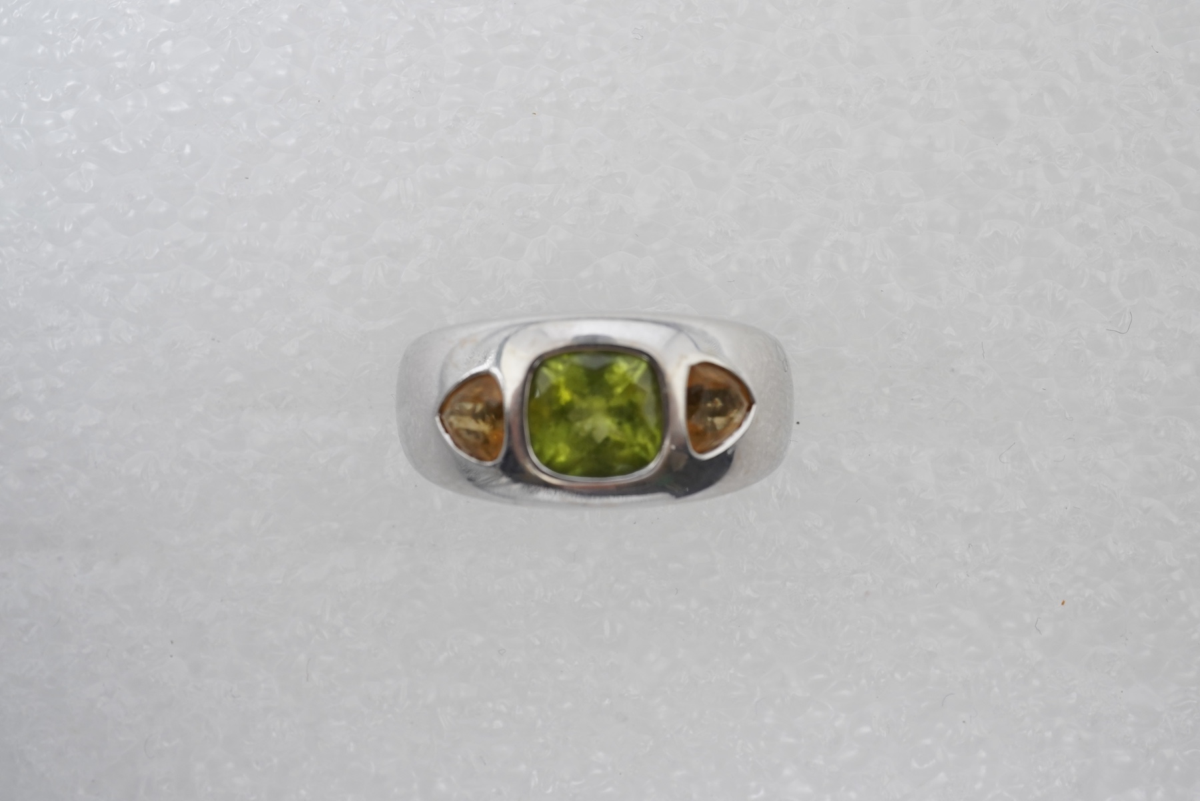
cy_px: 400
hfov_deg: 43.6
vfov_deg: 29.9
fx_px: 1500
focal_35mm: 45
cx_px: 600
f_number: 20
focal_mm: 30
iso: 640
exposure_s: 1/125
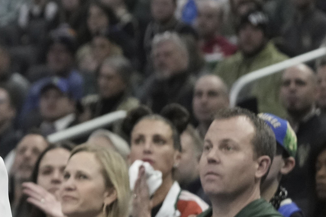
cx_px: -235
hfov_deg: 6.8
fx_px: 2698
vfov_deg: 4.6
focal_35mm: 298
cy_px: 33
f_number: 2.8
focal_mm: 70
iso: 3200
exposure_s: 1/1600
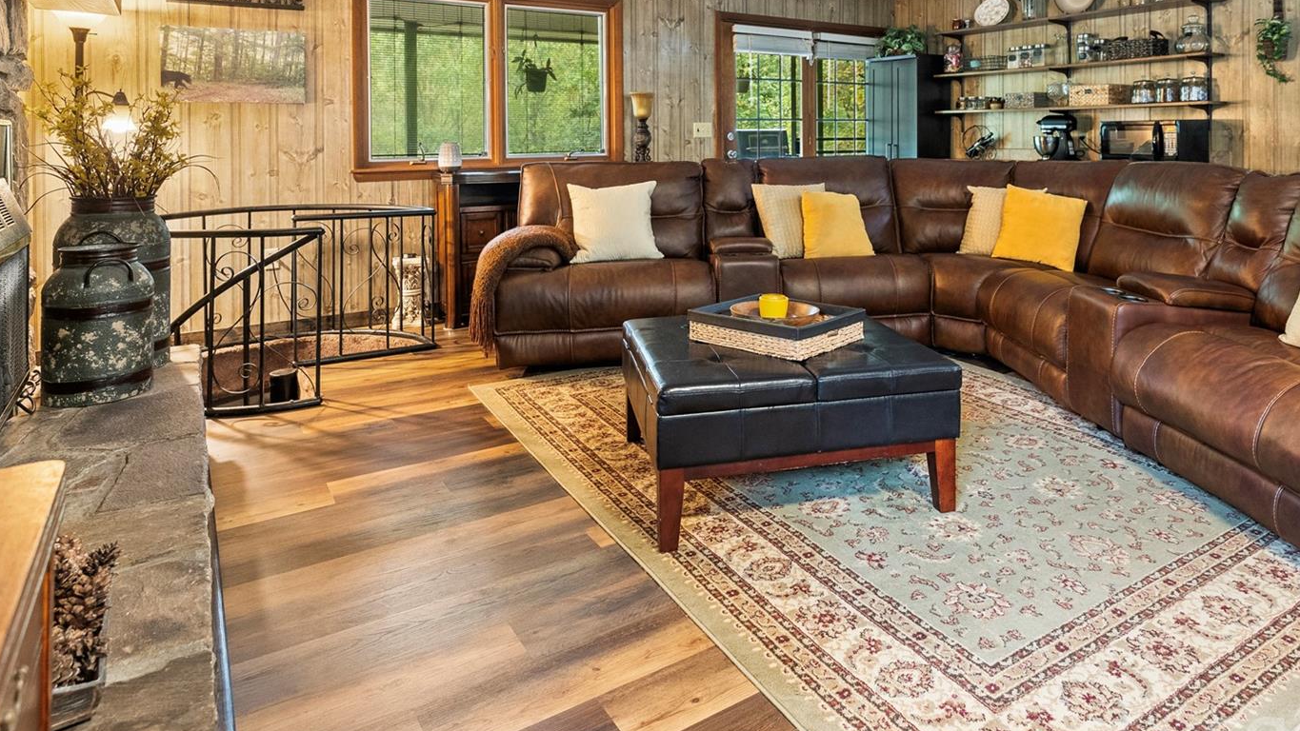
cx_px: 768
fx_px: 758
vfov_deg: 49.2
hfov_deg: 80.4
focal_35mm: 22
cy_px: 172
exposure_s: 1/10
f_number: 4
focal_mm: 14
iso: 1600
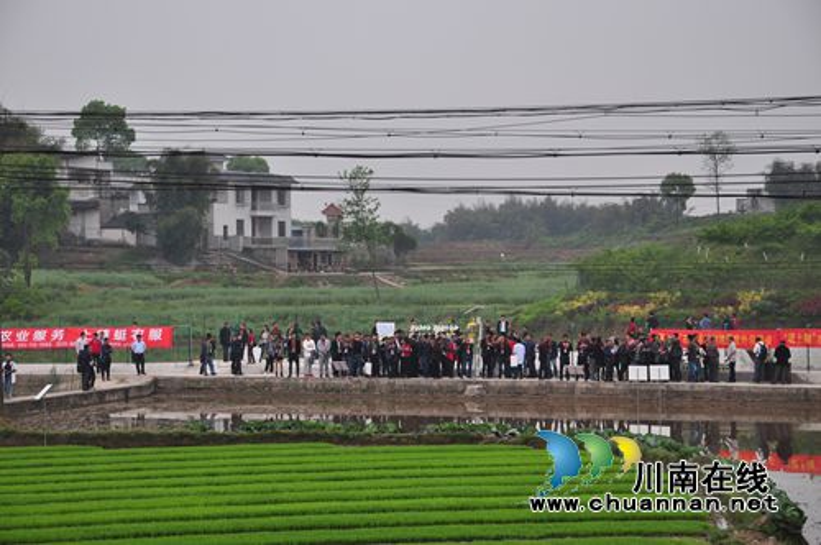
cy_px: 272
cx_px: 410
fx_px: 2562
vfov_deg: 12.1
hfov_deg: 18.2
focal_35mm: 112
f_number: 5.3
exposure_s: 1/400
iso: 200
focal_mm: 75
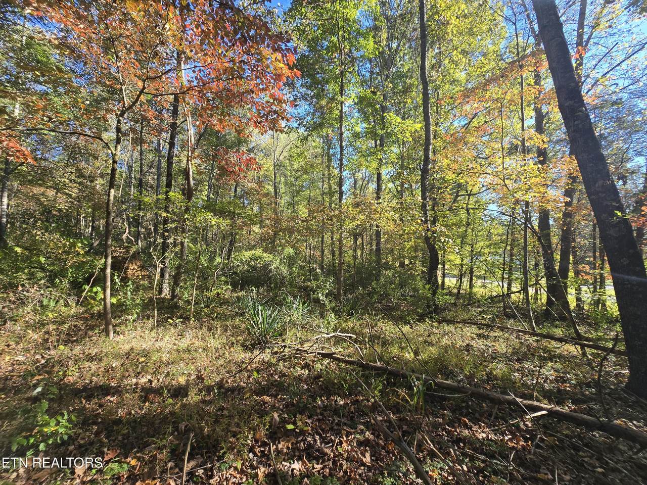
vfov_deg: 89.9
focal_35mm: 13
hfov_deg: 106.2
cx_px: 324
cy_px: 242
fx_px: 243
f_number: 2.2
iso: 50
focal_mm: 2.2
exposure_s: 1/315
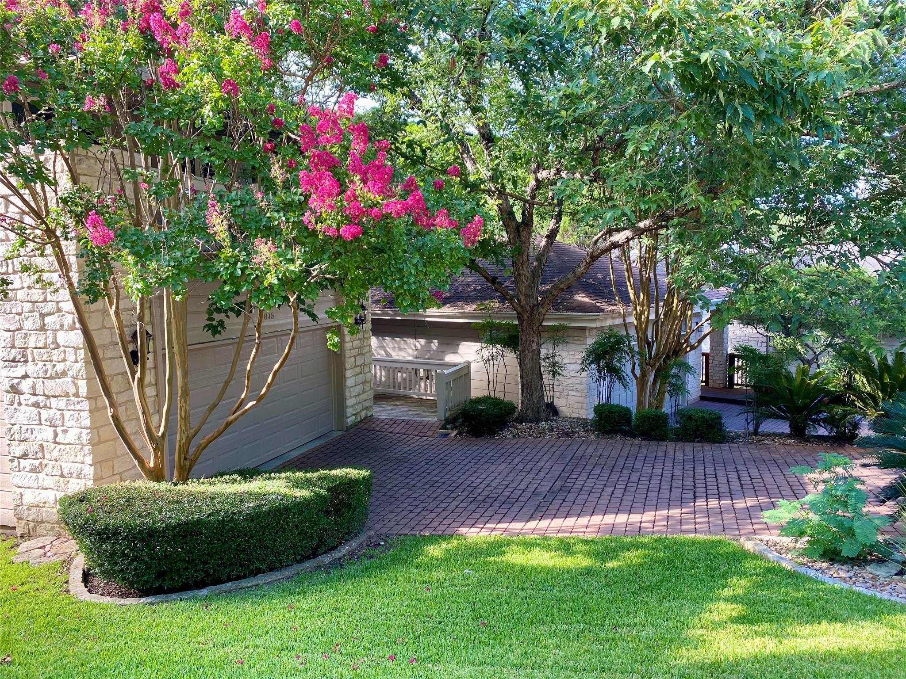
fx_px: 680
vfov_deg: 53.1
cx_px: 453
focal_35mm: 26
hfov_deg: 67.3
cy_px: 340
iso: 40
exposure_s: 1/122
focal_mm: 4.25
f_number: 1.8
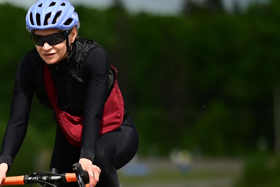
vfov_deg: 2.7
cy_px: 182
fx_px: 3927
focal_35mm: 505
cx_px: -20
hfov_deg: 4.1
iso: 200
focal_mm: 165
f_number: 2.8
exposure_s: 1/3200
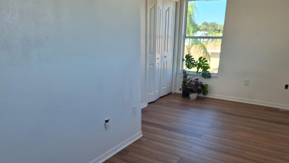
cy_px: 109
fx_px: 199
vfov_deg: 43.7
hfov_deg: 71.9
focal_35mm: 26
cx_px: 147
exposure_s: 1/361
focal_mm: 5.54
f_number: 1.8
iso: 40
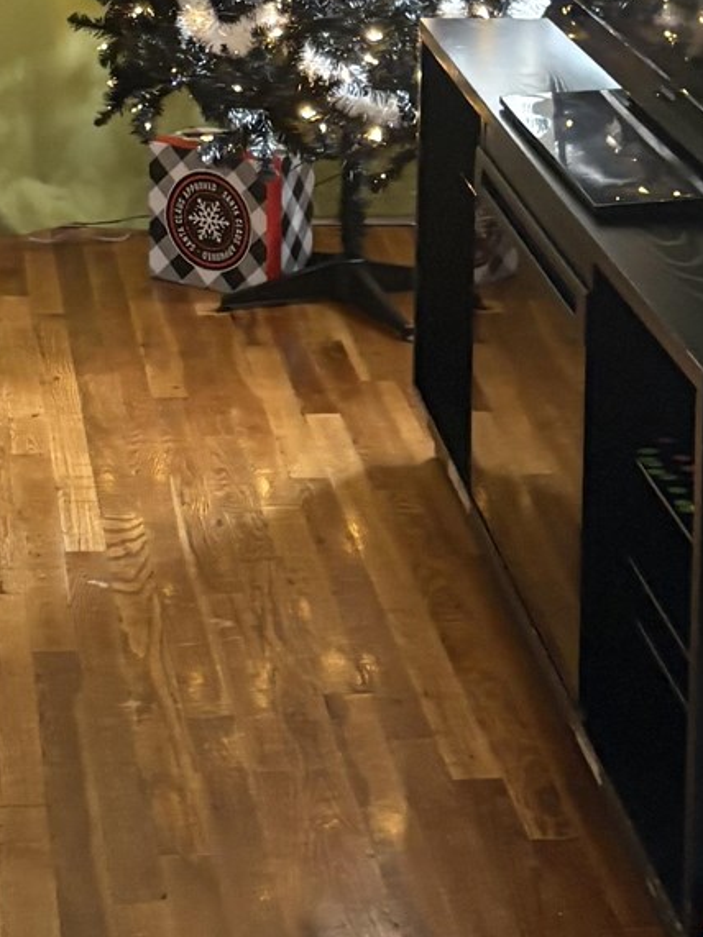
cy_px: -166
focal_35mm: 105
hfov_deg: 14.0
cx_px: 171
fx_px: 2844
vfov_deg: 17.9
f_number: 1.6
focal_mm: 5.96
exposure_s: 1/60
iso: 320
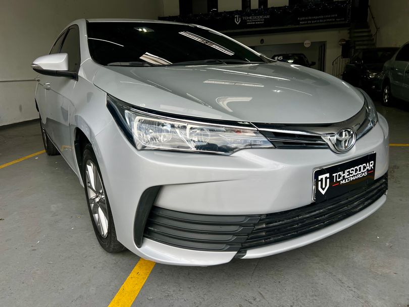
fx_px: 307
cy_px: 154
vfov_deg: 53.1
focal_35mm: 26
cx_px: 204
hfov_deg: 67.3
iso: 50
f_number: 1.5
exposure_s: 1/1395
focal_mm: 5.7
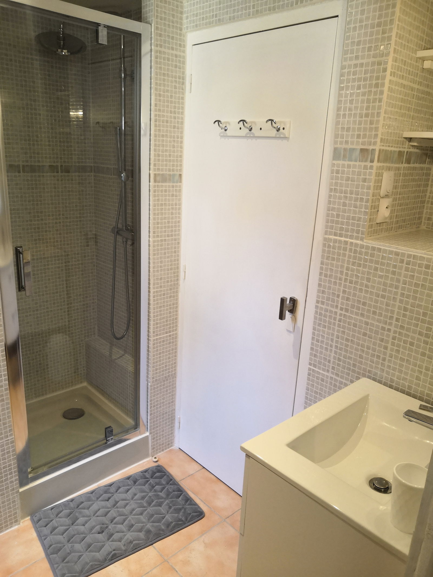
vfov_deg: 65.3
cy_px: 288
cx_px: 216
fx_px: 450
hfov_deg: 51.4
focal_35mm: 27
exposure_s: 1/50
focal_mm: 3.95
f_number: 1.8
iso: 200
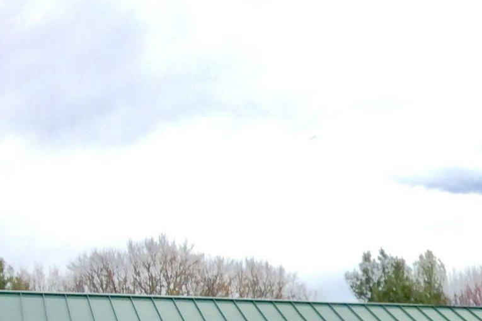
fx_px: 1192
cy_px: 395
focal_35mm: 89
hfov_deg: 21.7
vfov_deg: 14.8
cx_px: 524
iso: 32
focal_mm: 3.3
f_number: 2.4
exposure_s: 1/374
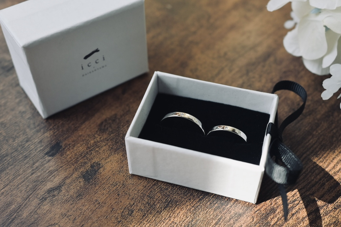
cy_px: 114
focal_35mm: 42
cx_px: 170
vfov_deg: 31.9
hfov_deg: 46.4
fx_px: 398
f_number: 4.5
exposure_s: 1/500
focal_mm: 28
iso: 320
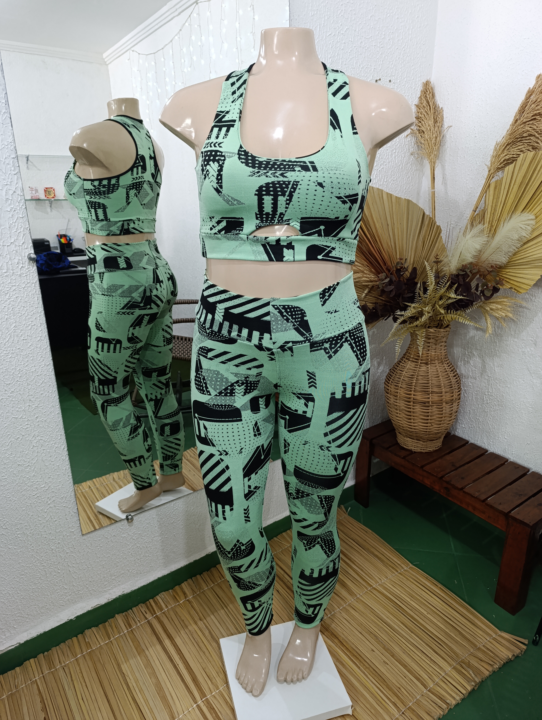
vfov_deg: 73.8
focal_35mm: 23
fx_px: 479
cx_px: 271
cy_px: 360
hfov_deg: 59.0
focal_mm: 6.14
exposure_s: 1/60
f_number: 1.6
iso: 1250
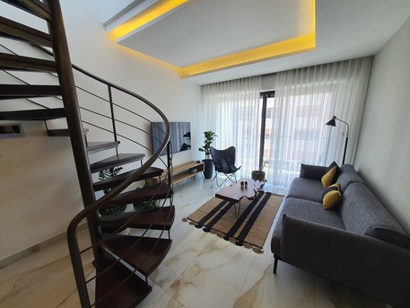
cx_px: 205
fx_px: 154
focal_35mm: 13
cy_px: 154
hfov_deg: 106.2
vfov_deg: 89.9
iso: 64
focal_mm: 1.8
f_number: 2.2
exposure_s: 1/100
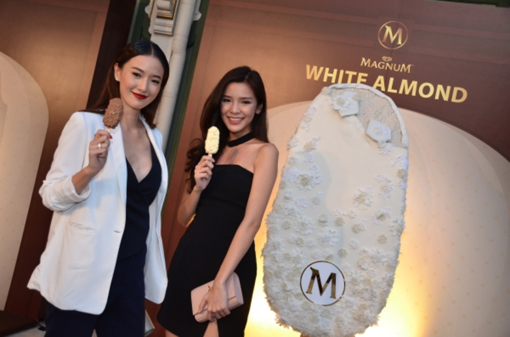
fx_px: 509
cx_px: 255
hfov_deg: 53.2
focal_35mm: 36
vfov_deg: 36.7
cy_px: 168
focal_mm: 24
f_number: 4.5
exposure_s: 1/160
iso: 800
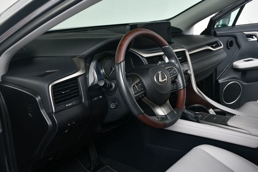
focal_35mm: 40
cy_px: 86
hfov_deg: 48.5
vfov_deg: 33.4
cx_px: 129
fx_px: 287
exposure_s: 1/160
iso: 100
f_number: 6.3
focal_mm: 27
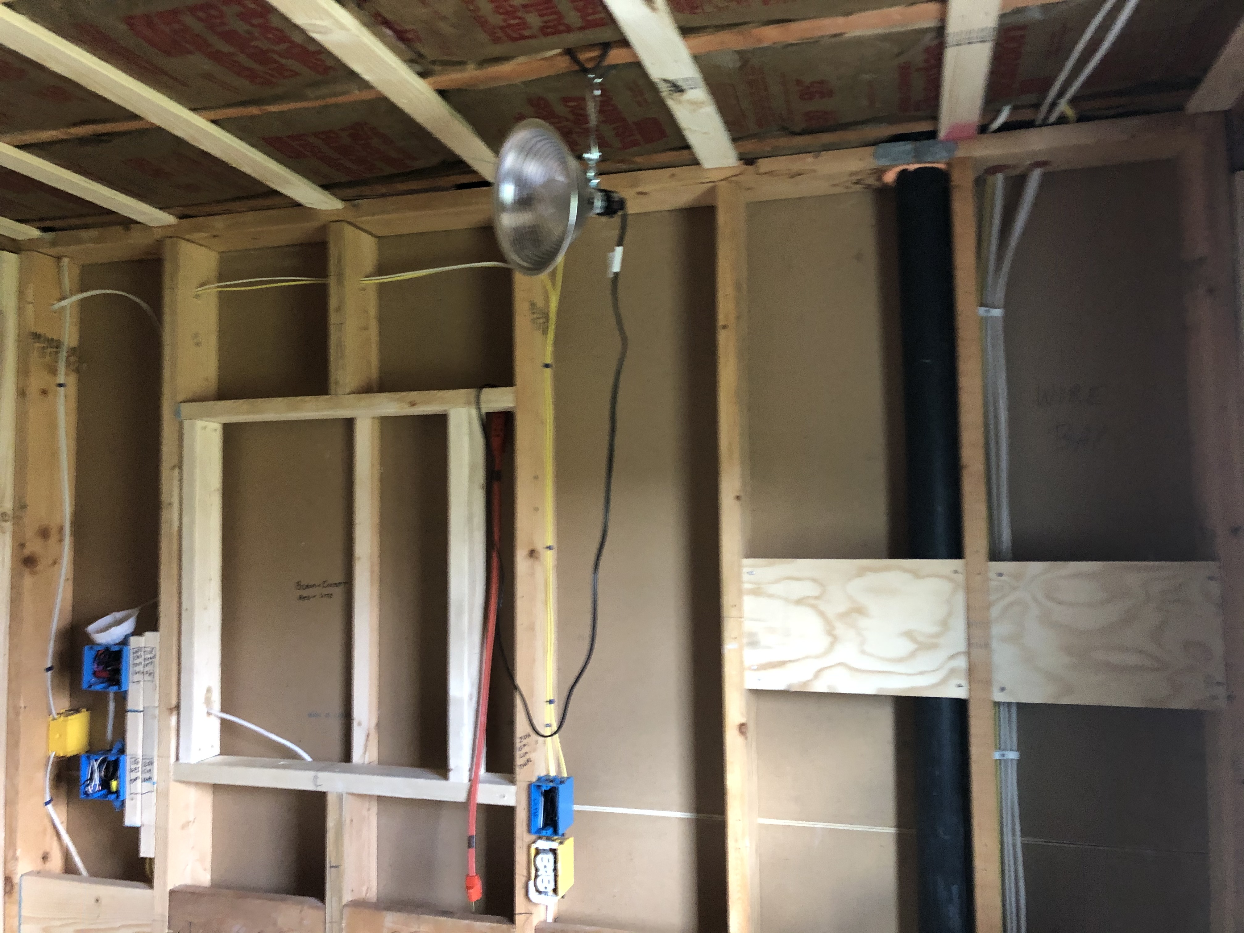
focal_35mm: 28
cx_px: 622
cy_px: 466
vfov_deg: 49.7
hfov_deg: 63.4
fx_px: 1006
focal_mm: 3.99
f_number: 1.8
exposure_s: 1/13
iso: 100
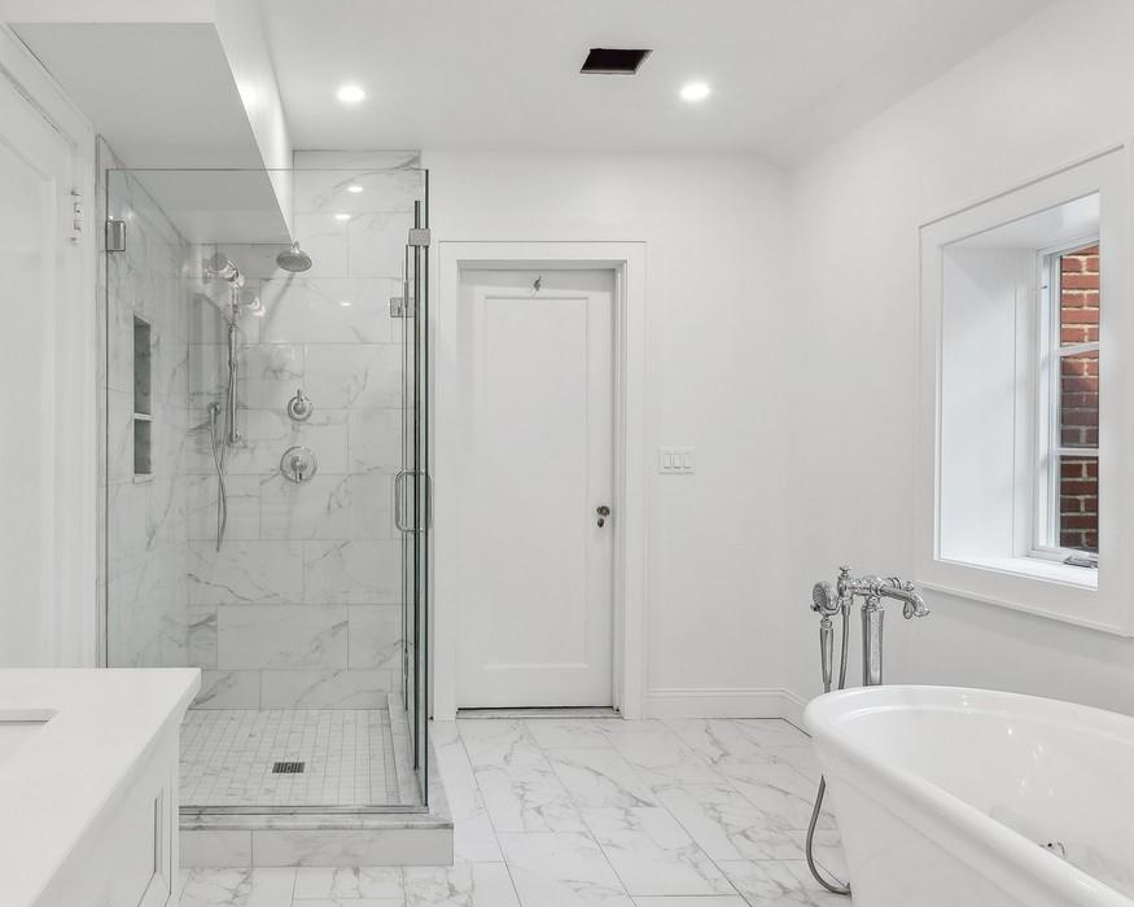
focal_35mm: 24
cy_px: 512
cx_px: 539
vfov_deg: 58.6
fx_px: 805
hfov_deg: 70.2
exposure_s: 1/6
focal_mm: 14
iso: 200
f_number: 11
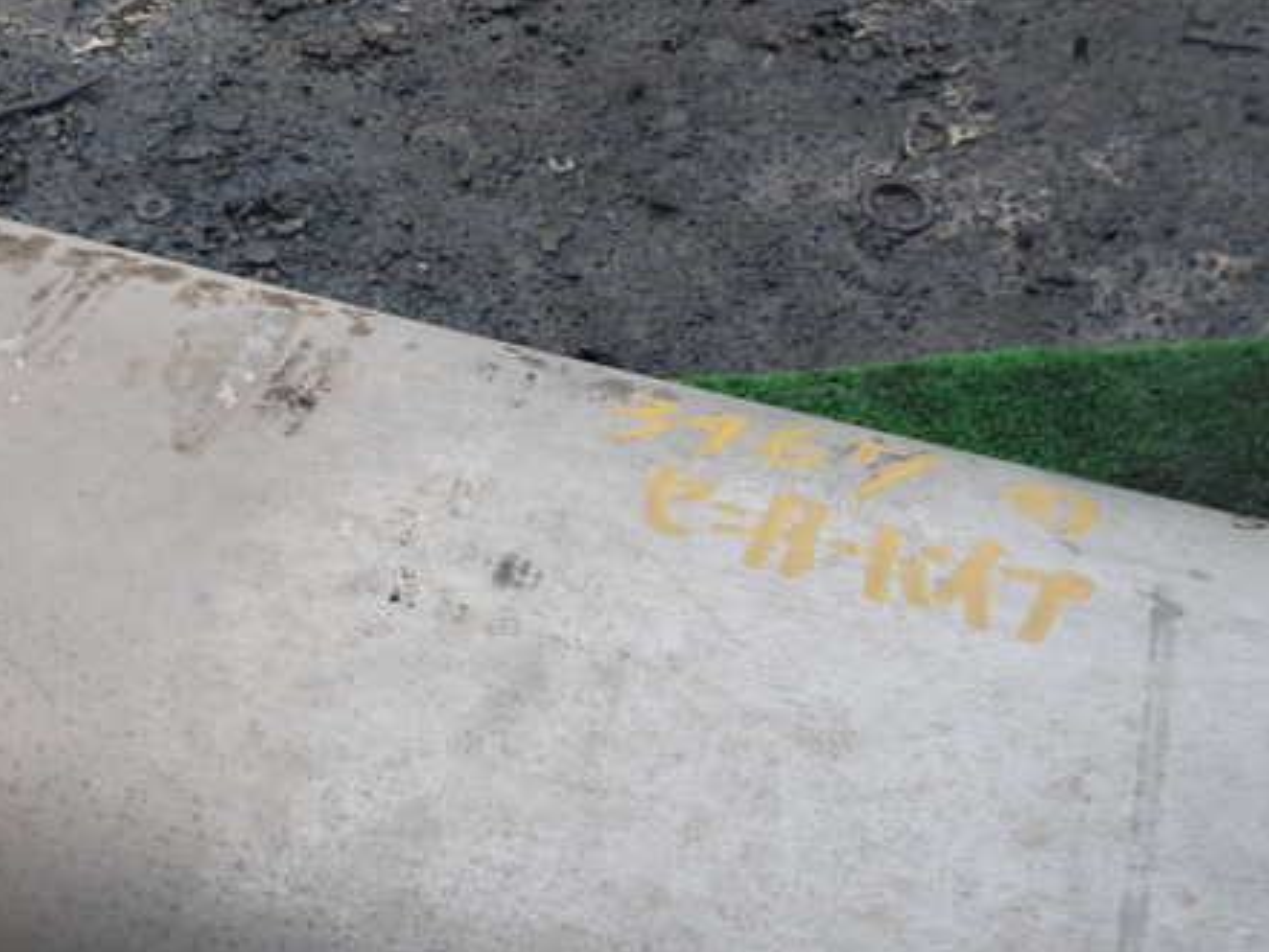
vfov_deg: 41.7
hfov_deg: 53.7
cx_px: 527
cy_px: 549
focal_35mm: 34
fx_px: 1247
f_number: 2.8
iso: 100
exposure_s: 1/80
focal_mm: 4.5
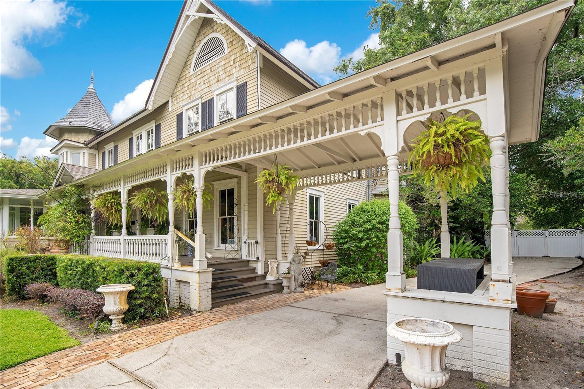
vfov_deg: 73.7
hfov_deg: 96.7
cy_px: 194
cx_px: 292
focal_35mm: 16
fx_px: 259
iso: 100
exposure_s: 1/100
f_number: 6.3
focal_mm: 16
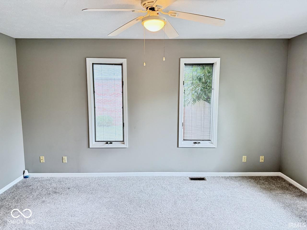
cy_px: 115
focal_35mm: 24
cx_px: 154
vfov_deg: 56.8
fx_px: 213
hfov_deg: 71.6
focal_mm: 6.76
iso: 400
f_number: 1.78
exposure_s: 1/60
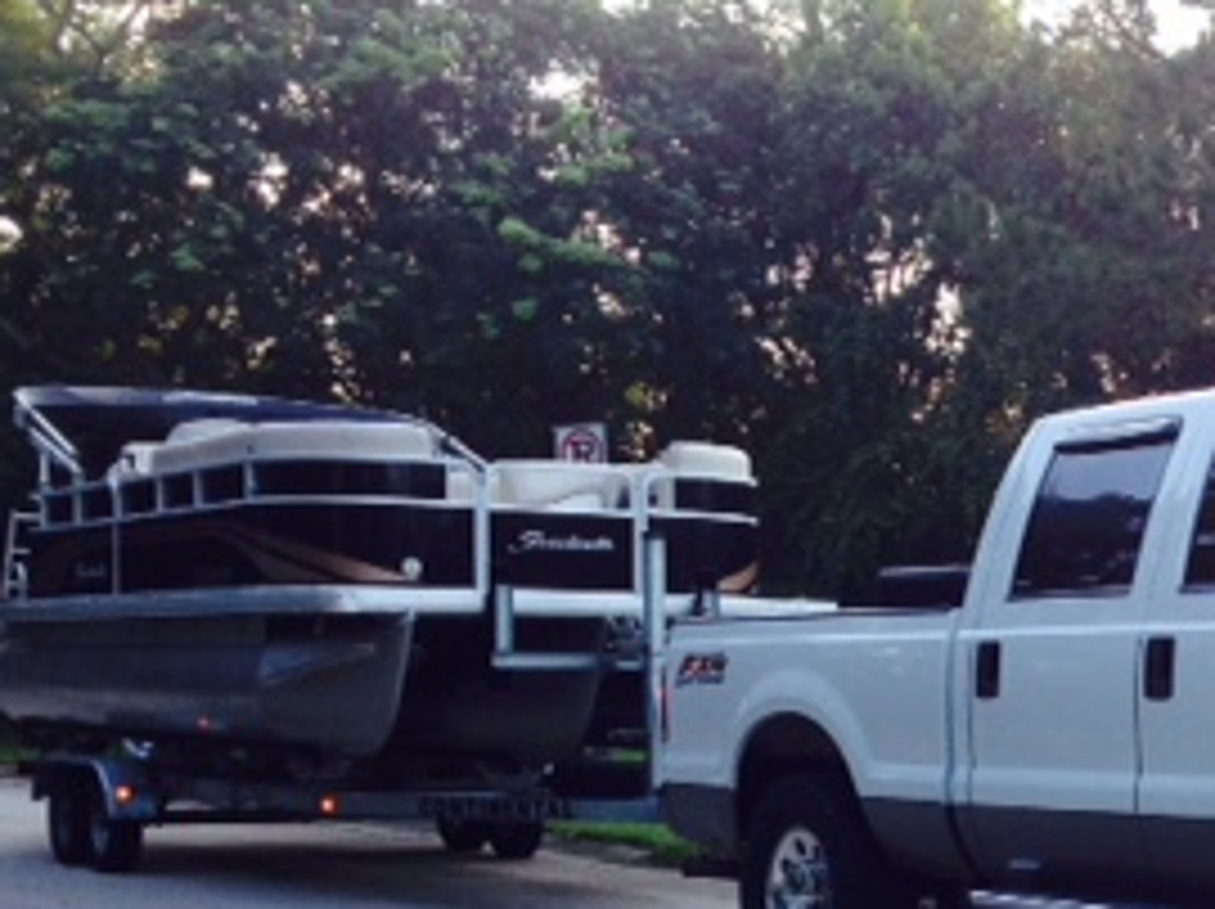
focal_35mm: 83
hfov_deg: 22.7
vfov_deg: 17.5
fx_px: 2911
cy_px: 842
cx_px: 1197
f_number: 2.4
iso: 50
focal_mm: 4.28
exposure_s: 1/185
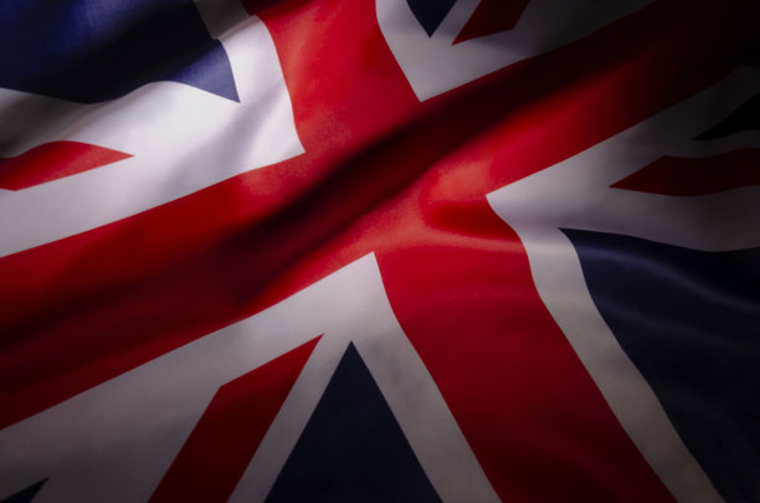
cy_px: 252
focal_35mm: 30
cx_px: 380
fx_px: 632
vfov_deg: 43.4
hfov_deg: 62.0
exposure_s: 1/90
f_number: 11
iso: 125
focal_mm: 20
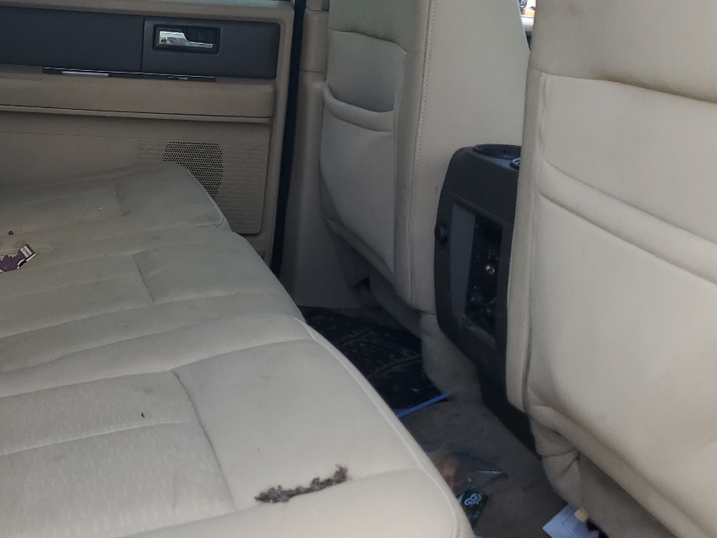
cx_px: 142
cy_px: 159
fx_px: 1015
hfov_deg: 37.5
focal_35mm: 49
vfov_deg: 29.4
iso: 50
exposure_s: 1/312
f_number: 1.5
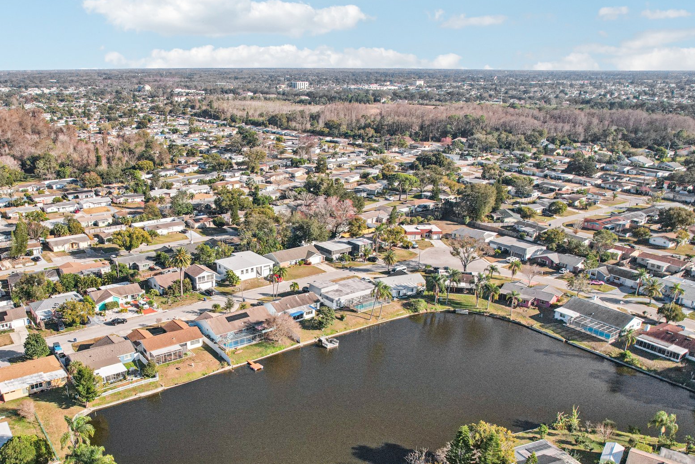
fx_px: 560
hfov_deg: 63.0
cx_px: 272
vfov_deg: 44.4
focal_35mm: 29
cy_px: 303
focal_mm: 8.4
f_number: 2.8
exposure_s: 1/2000
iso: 400
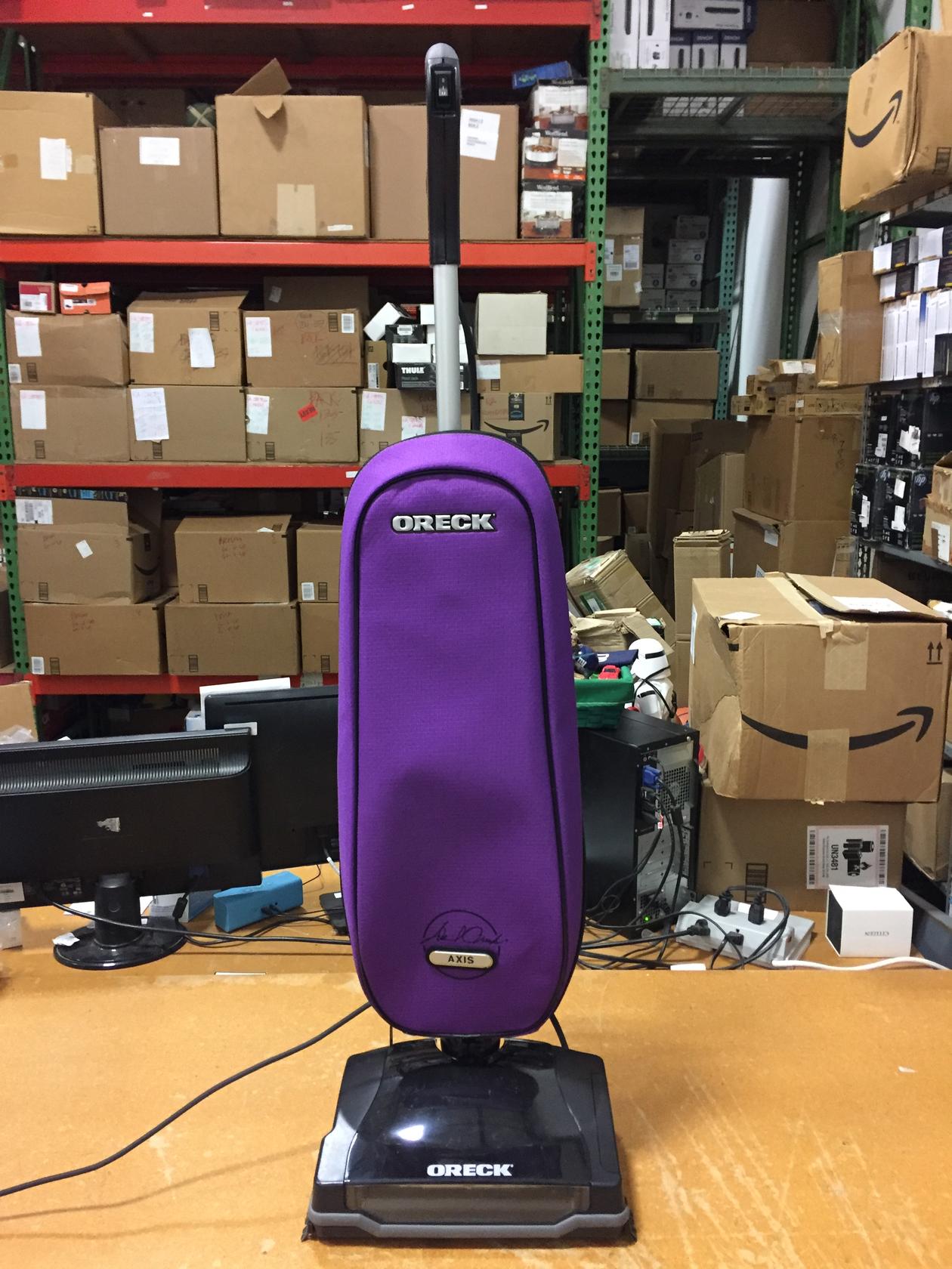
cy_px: 634
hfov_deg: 48.2
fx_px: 1063
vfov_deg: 61.7
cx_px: 476
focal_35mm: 29
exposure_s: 1/30
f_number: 2.2
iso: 250
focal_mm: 4.15
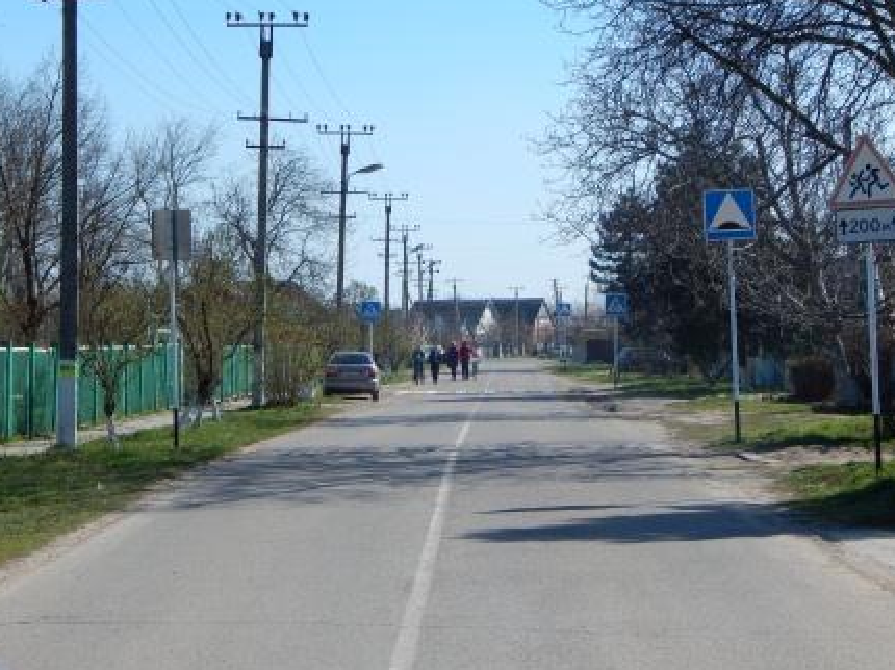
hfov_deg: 20.2
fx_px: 2507
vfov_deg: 15.2
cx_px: 456
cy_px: 327
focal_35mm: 97
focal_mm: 16.6
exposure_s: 1/1250
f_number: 4.4
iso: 125
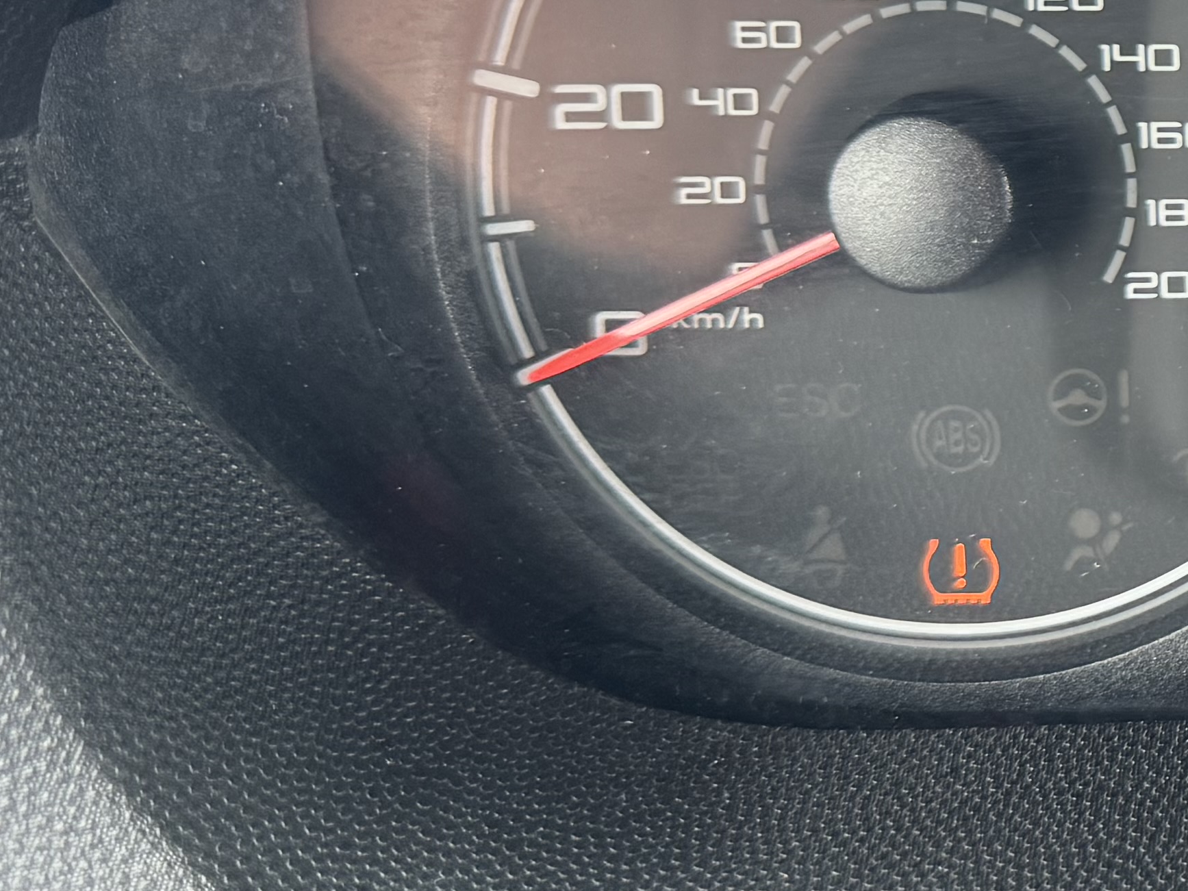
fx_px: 2711
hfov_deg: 20.2
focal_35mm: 79
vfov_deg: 18.4
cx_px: 1928
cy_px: 119
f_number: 1.78
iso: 200
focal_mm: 6.76
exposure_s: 1/121
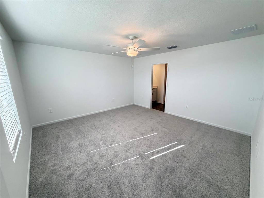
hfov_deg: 102.1
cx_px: 132
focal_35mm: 14
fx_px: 107
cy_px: 99
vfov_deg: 85.7
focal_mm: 2.22
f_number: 2.2
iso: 320
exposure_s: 1/120
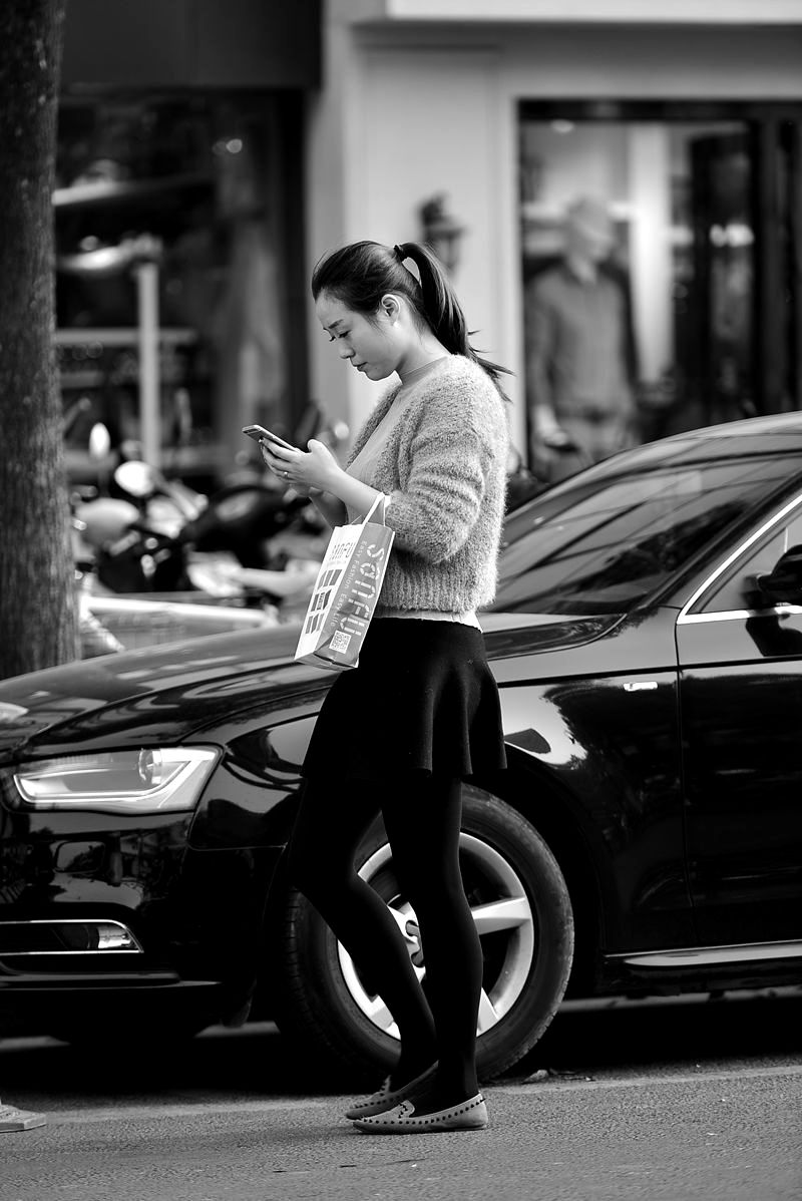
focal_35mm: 175
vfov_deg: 11.7
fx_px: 5841
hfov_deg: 7.9
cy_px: 600
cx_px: 401
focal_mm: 175
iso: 200
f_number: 2.8
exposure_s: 1/400
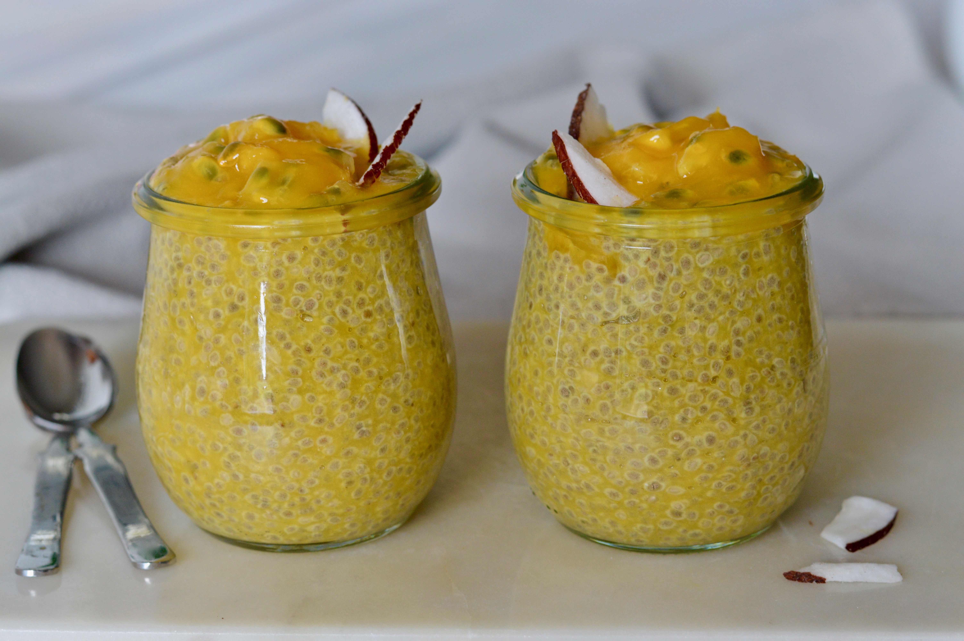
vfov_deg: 18.1
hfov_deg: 27.0
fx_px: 2007
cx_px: 482
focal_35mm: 75
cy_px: 320
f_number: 5.6
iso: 560
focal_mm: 50
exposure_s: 1/80
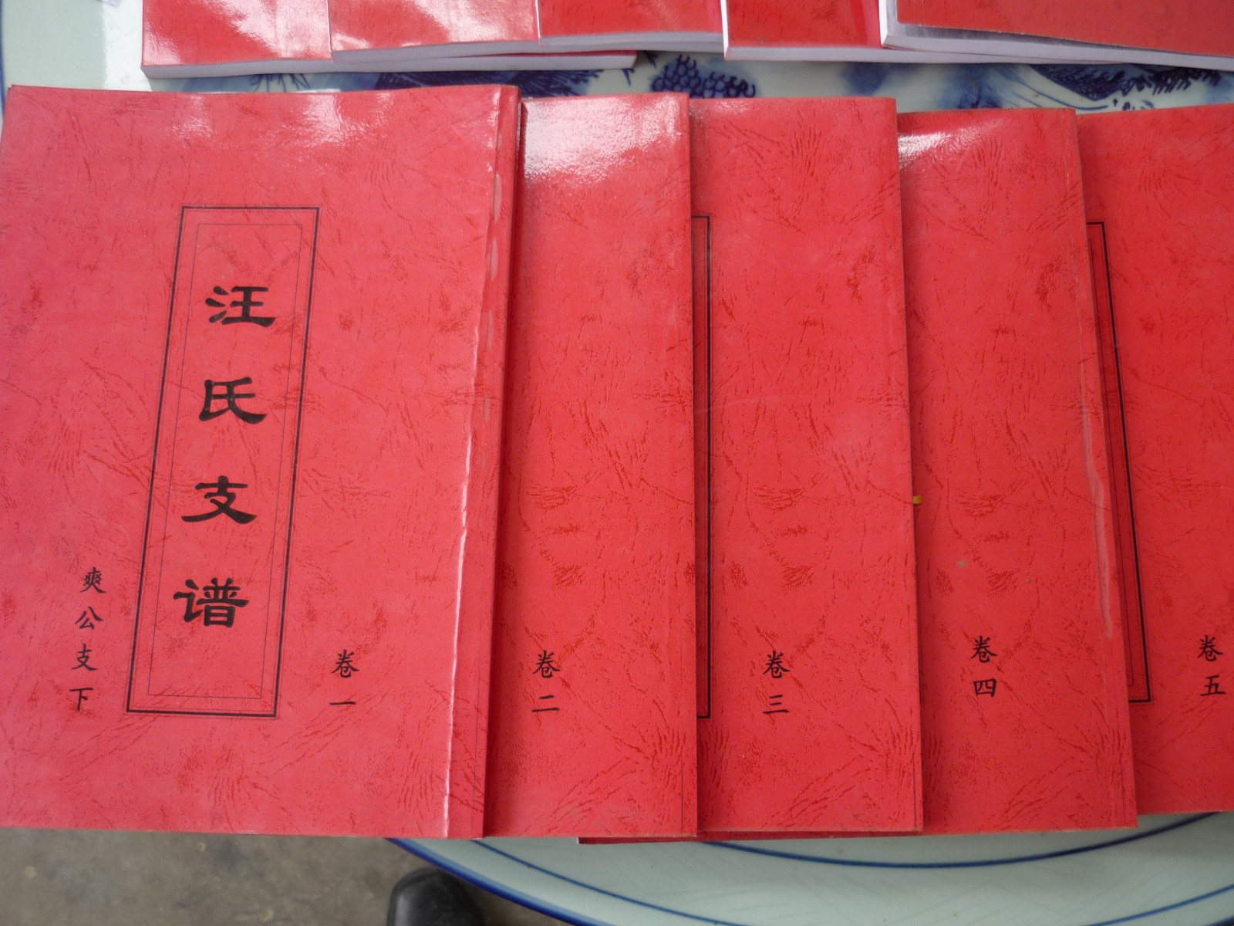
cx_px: 617
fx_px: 1176
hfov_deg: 55.4
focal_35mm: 33
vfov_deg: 42.9
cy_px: 463
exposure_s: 1/160
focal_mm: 5.5
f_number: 2.8
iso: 100
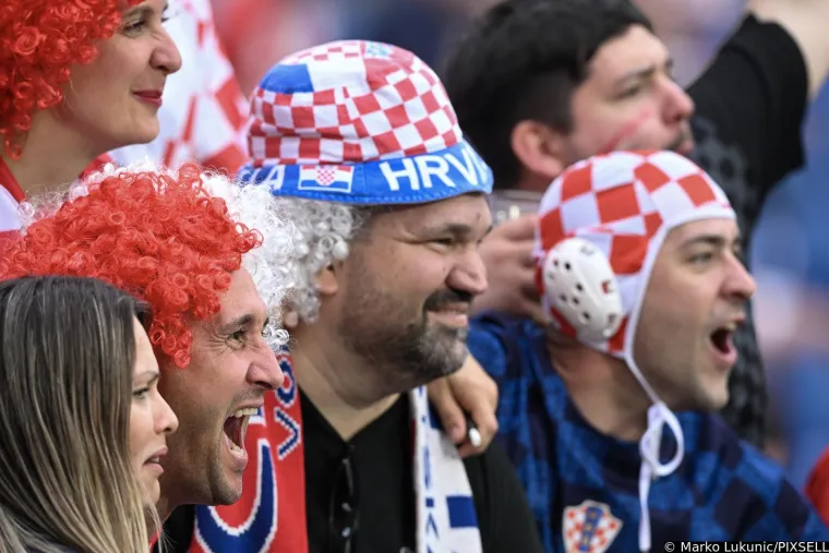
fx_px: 9212
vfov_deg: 3.4
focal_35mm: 400
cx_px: 414
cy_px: 276
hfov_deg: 5.2
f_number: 4
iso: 1000
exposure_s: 1/640
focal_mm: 400
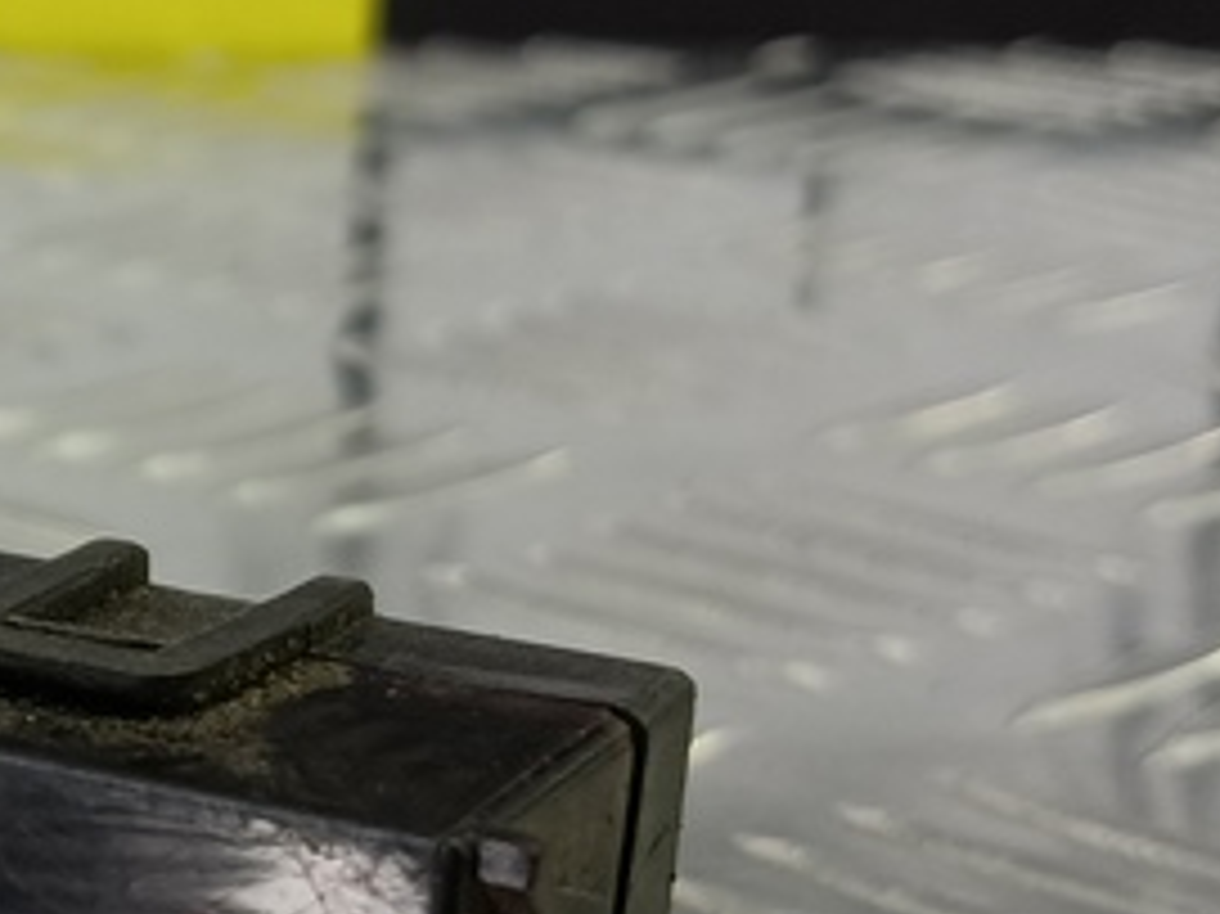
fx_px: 3065
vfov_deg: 16.6
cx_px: -266
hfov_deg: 20.9
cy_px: 909
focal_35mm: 87
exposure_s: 1/50
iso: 115
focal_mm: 4.11
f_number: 1.6
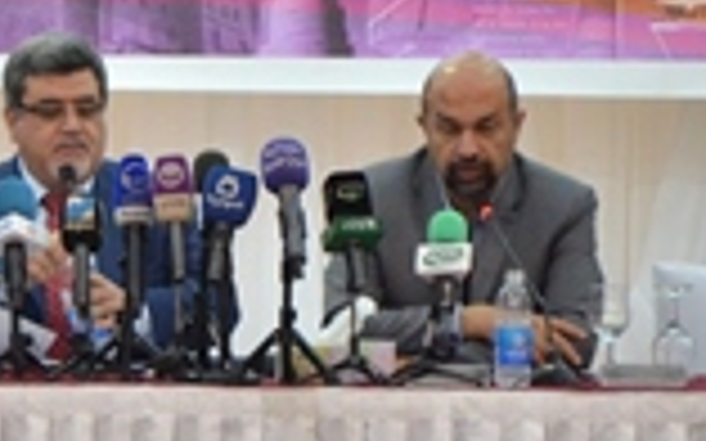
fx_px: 8982
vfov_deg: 2.8
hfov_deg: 4.5
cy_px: 34
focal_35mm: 467
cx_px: 58
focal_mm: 80
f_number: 5.3
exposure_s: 1/60
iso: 1600
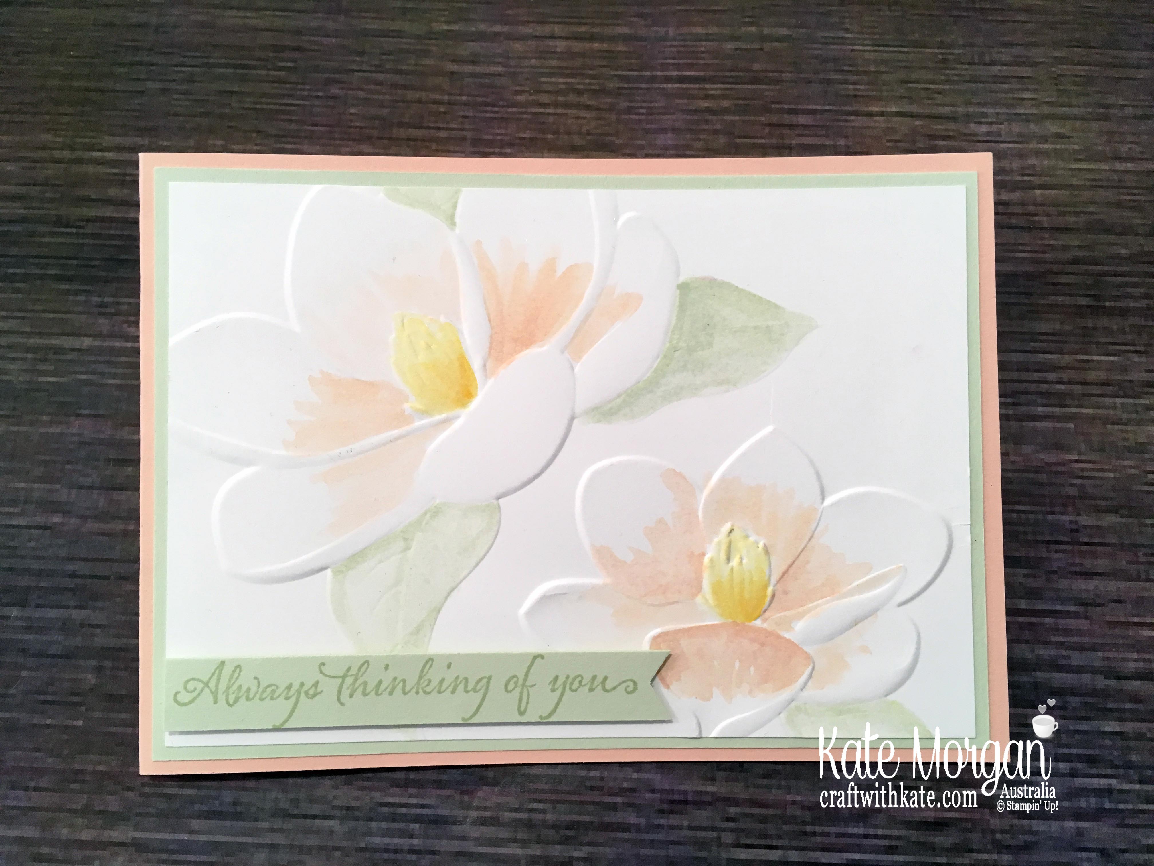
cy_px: 433
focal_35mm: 29
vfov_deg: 48.2
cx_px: 577
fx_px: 967
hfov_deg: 61.7
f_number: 2.2
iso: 50
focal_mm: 4.15
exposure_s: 1/33
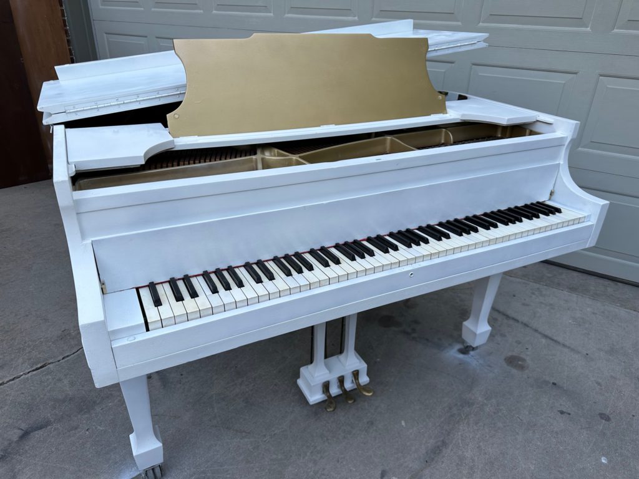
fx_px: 443
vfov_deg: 56.8
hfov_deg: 71.6
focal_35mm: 24
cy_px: 240
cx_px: 320
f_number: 1.78
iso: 80
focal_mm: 6.86
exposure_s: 1/291
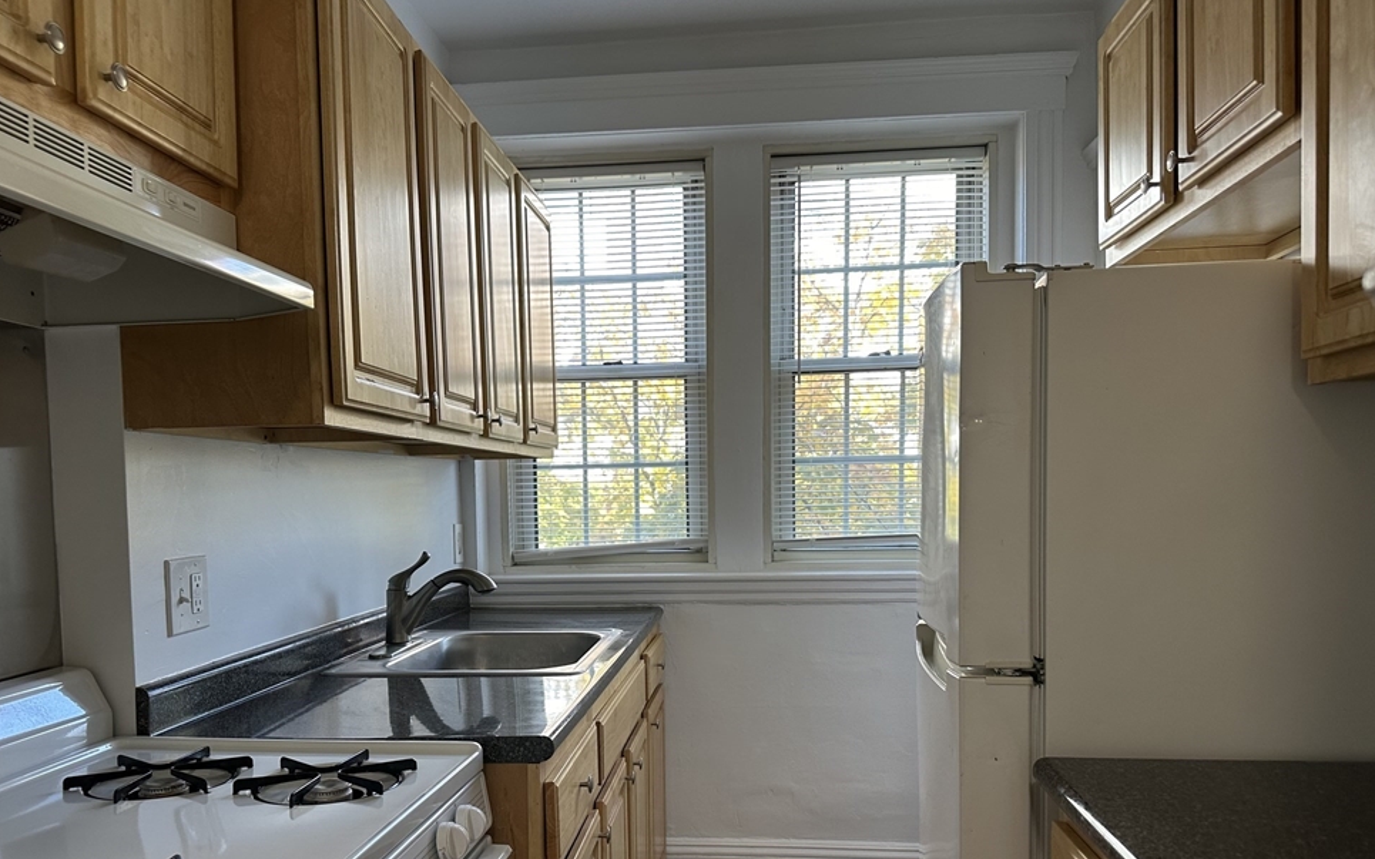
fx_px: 1012
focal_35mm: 27
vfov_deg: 45.6
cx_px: 653
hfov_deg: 68.4
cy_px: 541
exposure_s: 1/120
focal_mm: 6.86
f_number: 1.78
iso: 125
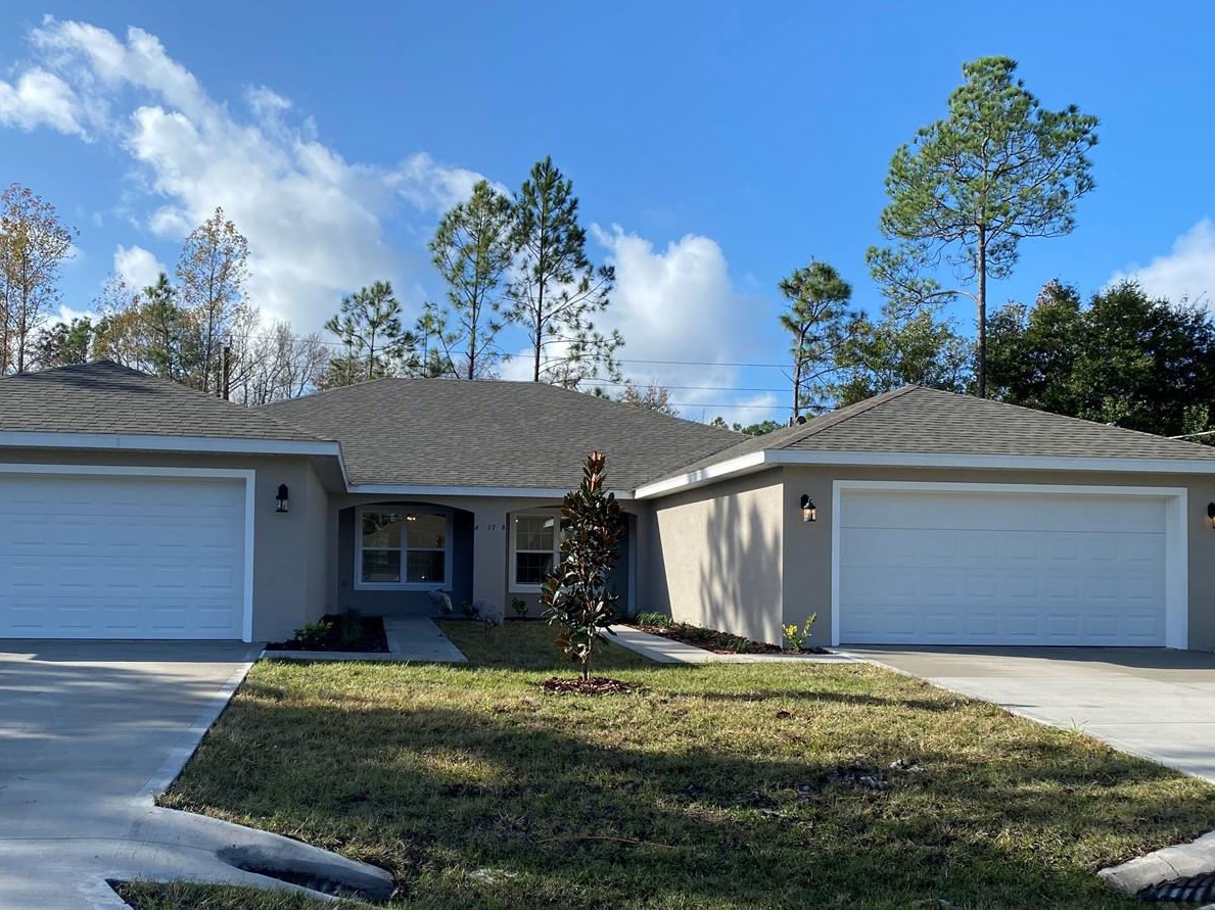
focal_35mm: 35
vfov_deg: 40.5
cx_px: 496
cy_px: 546
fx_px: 1228
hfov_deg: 52.3
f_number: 1.8
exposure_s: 1/2183
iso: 32
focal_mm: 4.25
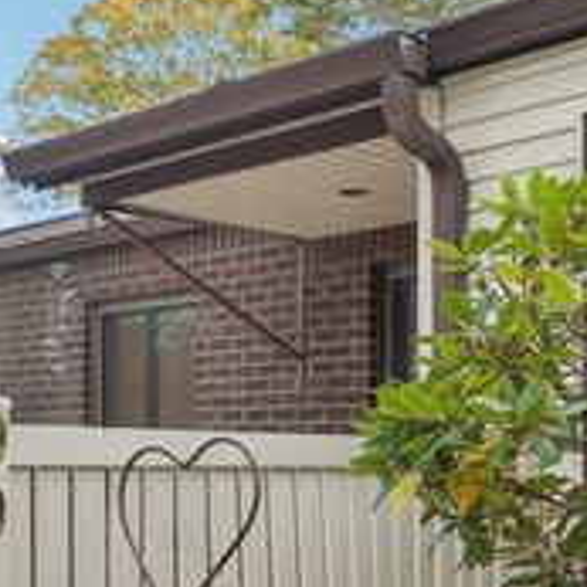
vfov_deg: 28.5
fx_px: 1132
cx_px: 248
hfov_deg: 29.0
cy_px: 460
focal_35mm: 59
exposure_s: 1/50
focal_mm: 24
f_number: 8
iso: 200
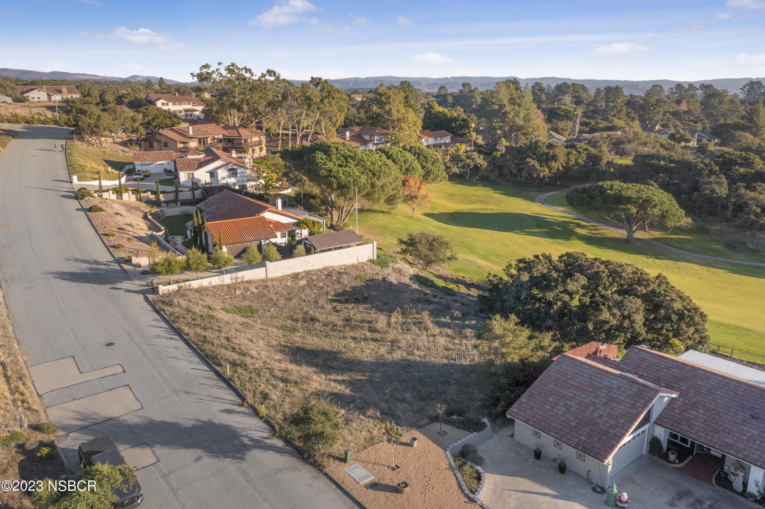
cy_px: 254
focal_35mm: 28
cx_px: 382
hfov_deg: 65.5
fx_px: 595
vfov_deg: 46.4
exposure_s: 1/500
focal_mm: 10.26
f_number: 5.6
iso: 100
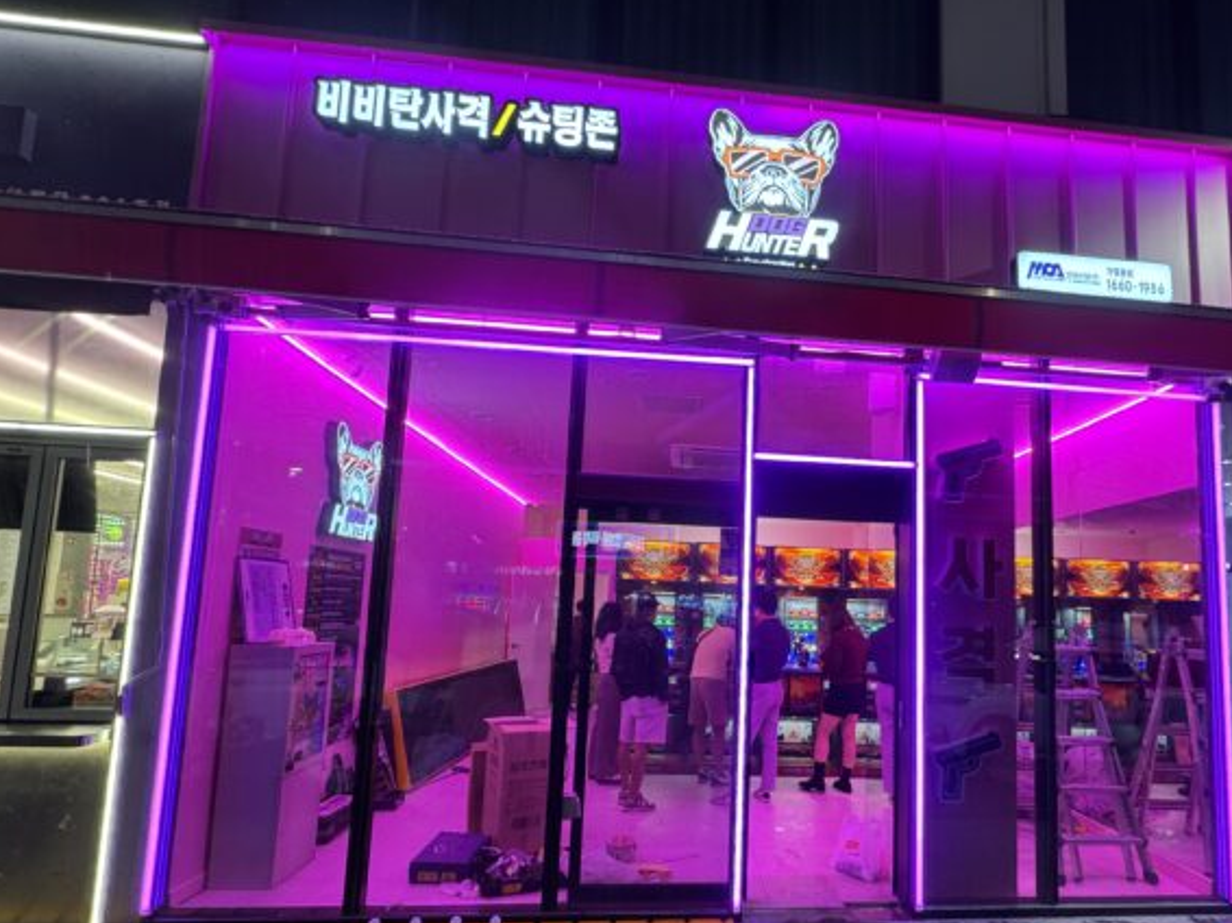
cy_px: 544
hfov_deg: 83.9
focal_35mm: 19
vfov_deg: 68.1
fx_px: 676
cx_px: 720
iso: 200
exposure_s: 1/60
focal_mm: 2.22
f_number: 2.2
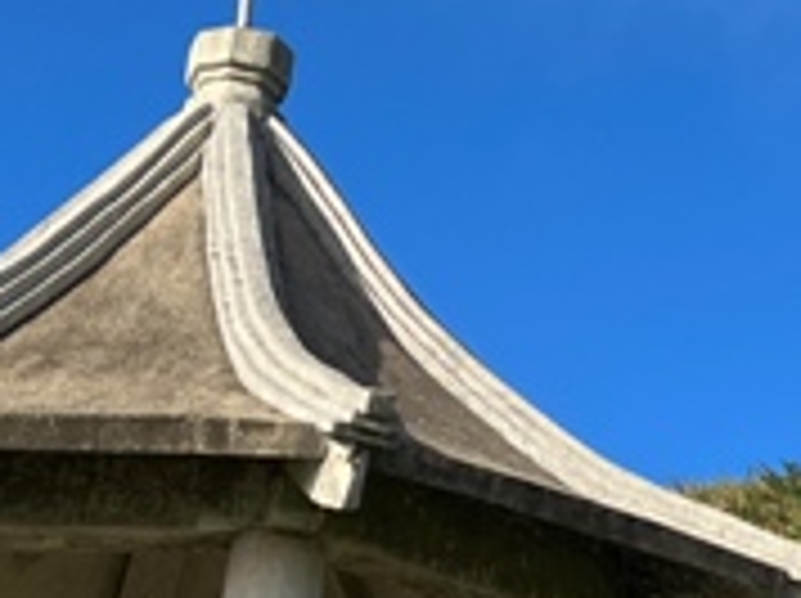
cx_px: 756
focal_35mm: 117
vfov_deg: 12.6
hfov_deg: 16.6
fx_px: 2704
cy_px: 324
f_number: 1.5
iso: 50
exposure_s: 1/2457
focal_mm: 5.7
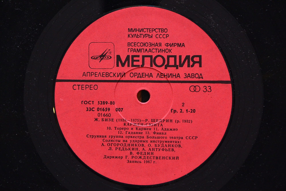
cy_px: 96
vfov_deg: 11.4
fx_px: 953
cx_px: 143
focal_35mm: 120
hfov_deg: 17.1
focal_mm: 80
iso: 800
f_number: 7.1
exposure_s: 1/200
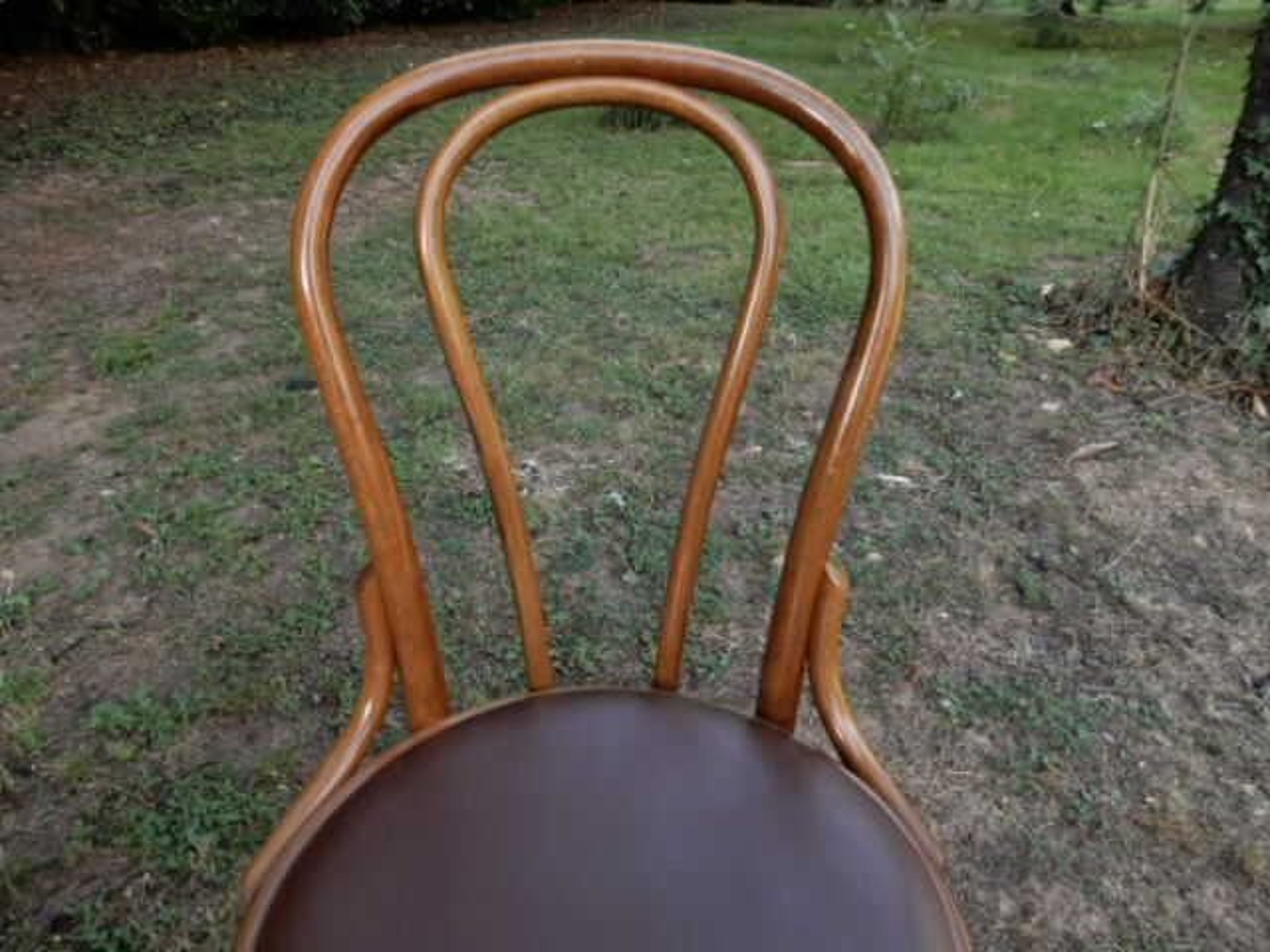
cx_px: 635
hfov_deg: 71.6
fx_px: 881
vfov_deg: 56.8
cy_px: 476
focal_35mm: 24
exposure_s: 1/25
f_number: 4
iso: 80
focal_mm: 4.3
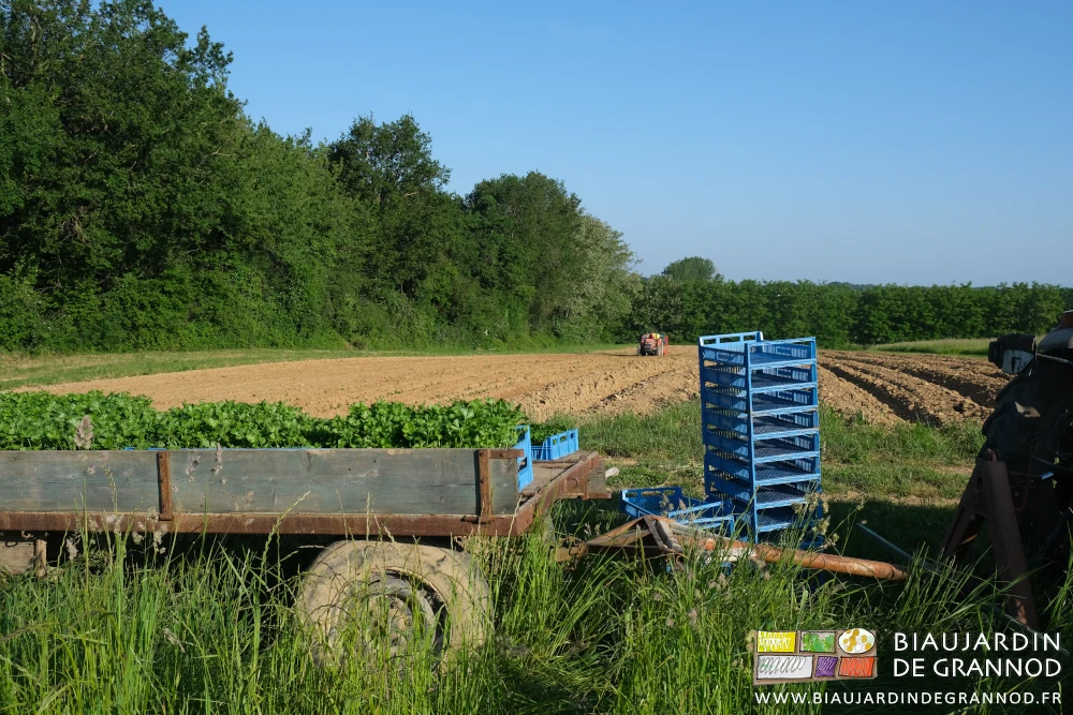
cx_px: 536
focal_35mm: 32
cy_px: 358
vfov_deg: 41.1
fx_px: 954
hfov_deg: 58.7
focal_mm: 21.4
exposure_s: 1/340
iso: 160
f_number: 7.1
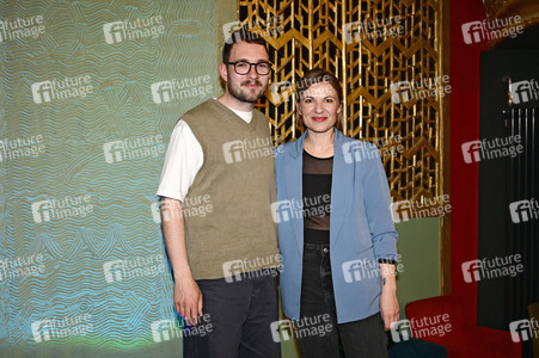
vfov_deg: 35.0
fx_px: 569
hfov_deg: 50.7
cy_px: 179
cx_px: 270
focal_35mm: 38
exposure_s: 1/200
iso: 3200
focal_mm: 38
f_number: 5.6
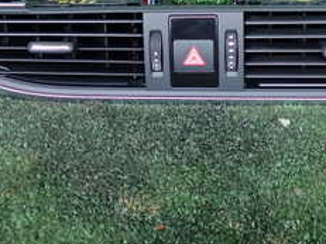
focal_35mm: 78
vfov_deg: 18.3
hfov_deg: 24.9
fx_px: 734
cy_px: -17
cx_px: 212
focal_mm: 5.4
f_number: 2.3
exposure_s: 1/60
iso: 200
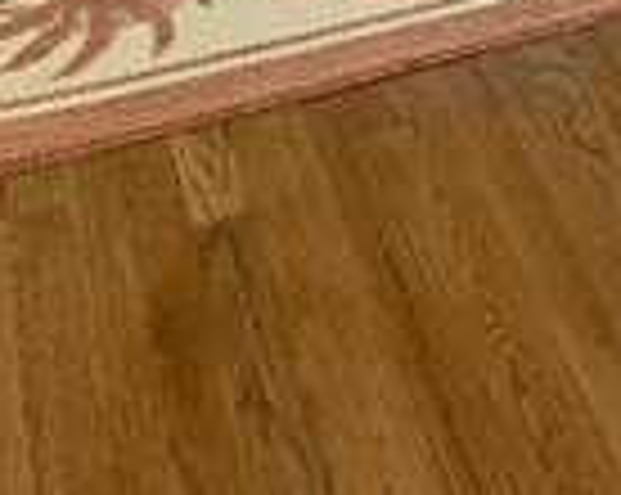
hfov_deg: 29.8
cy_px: 7
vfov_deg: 23.2
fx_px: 1156
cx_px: 430
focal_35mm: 63
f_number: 1.5
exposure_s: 1/60
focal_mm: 5.7
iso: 250
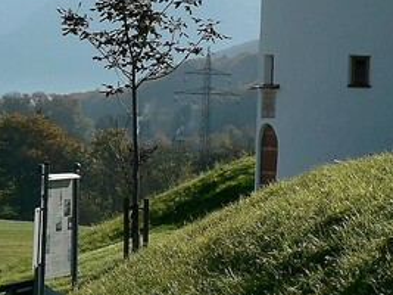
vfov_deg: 11.6
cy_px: -10
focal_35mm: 126
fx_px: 1430
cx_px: 339
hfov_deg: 15.5
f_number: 5.6
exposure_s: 1/500
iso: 64
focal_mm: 10.2
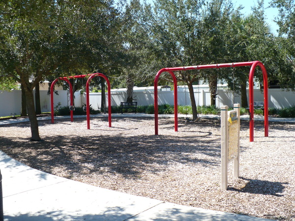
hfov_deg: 50.1
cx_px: 148
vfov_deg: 38.7
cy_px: 110
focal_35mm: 37
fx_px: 315
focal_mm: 6.1
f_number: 2.8
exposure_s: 1/500
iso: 100
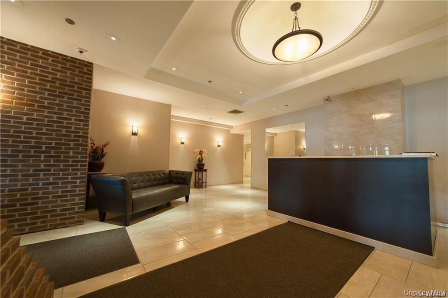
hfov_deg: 104.3
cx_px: 224
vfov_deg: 81.1
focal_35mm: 14
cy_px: 149
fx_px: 174
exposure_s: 1/20
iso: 200
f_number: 4.5
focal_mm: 14
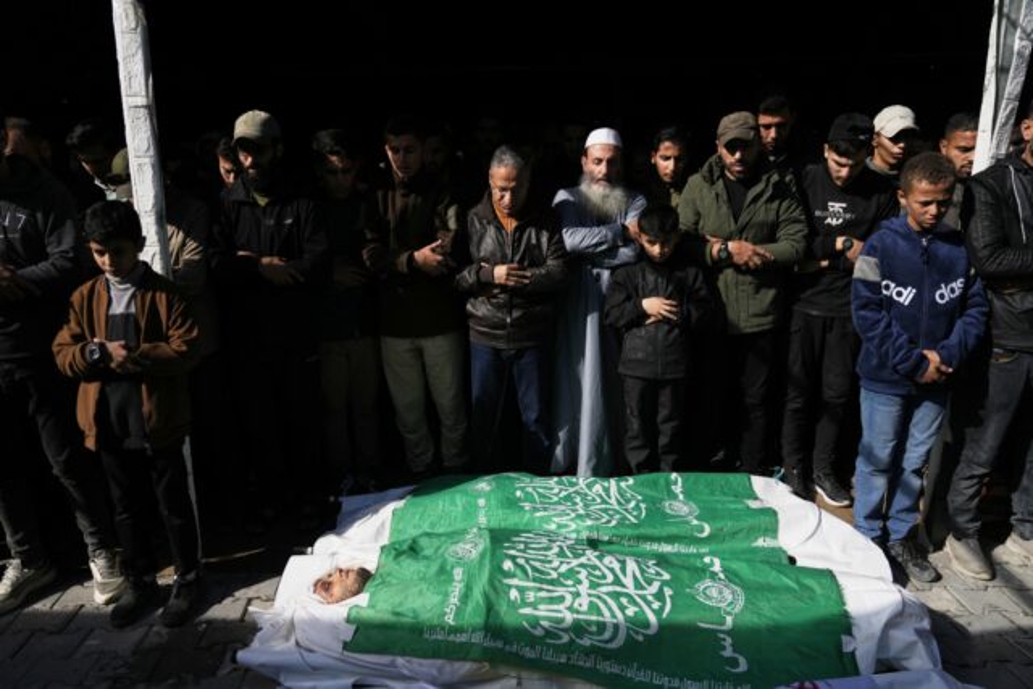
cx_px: 516
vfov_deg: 49.6
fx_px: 746
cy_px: 344
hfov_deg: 69.4
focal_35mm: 26
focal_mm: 26
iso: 100
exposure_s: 1/2500
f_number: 4
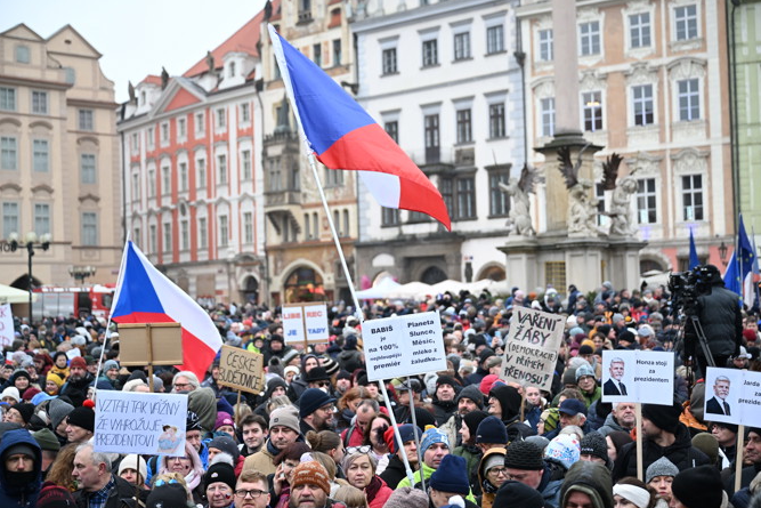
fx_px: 1269
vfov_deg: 22.6
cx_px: 392
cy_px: 258
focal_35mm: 60
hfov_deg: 33.4
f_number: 2.8
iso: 1250
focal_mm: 58
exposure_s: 1/1600
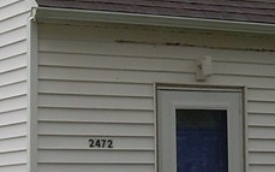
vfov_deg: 7.3
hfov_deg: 11.6
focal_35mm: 180
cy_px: 25
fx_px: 1349
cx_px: 207
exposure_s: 1/354
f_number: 4.6
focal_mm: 6.3
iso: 50
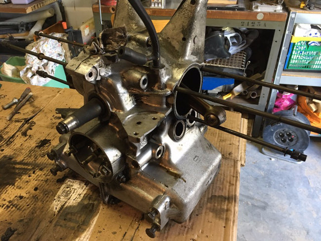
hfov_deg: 61.6
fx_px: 269
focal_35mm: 29
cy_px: 120
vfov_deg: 48.3
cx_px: 160
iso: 160
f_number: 2.2
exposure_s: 1/33
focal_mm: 4.15
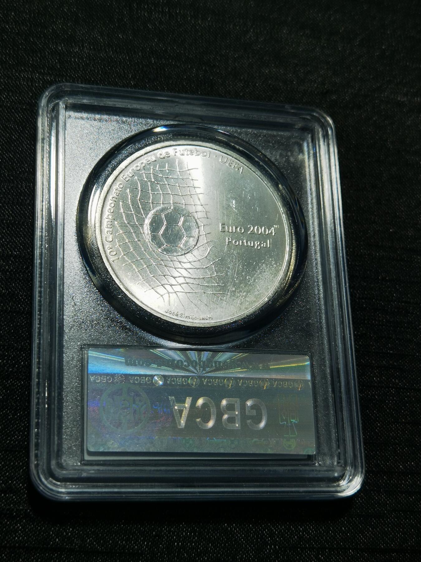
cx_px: 210
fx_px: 908
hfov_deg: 26.1
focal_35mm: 56
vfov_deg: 34.3
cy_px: 281
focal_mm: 6.67
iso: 50
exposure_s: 1/119
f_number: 1.9
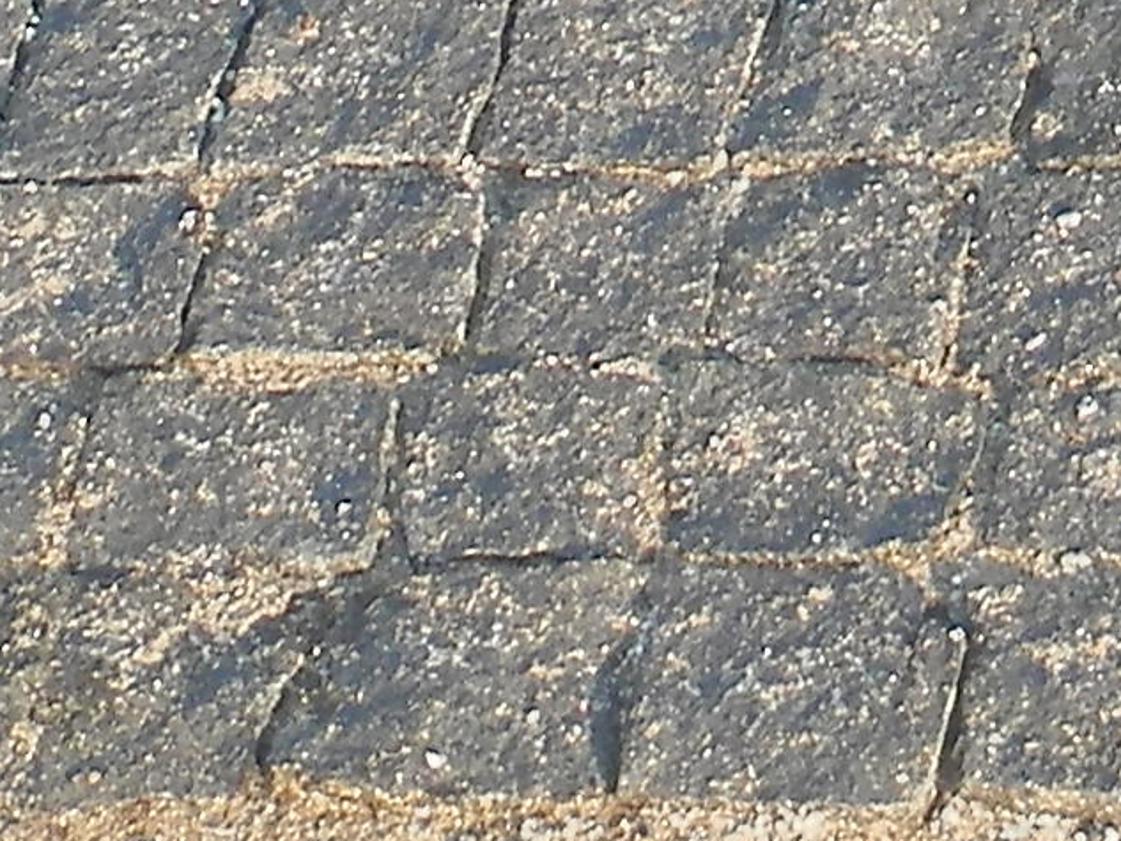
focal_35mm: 182
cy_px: -1795
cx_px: 1454
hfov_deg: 10.6
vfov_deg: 7.2
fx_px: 5895
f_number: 3.1
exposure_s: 1/200
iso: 80
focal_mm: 4.5
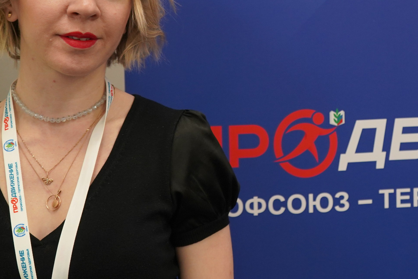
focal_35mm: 81
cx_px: 315
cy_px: 33
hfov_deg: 24.8
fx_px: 941
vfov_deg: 16.7
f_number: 4
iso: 1250
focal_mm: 38
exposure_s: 1/160
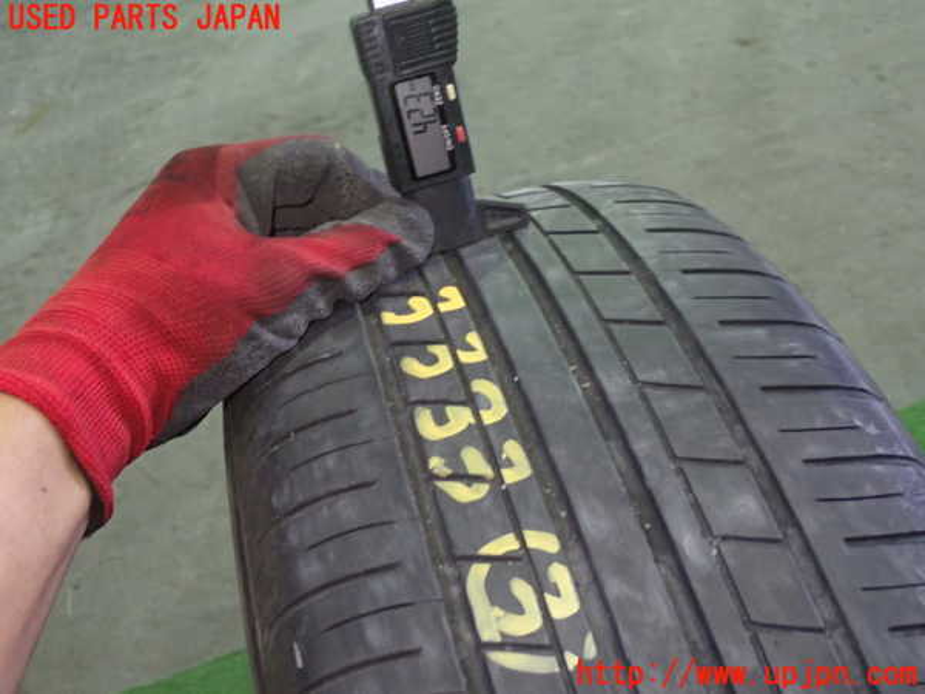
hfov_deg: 42.9
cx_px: 462
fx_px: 1176
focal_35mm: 44
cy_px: 347
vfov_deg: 32.9
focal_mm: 7.84
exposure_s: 1/15
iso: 800
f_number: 2.9
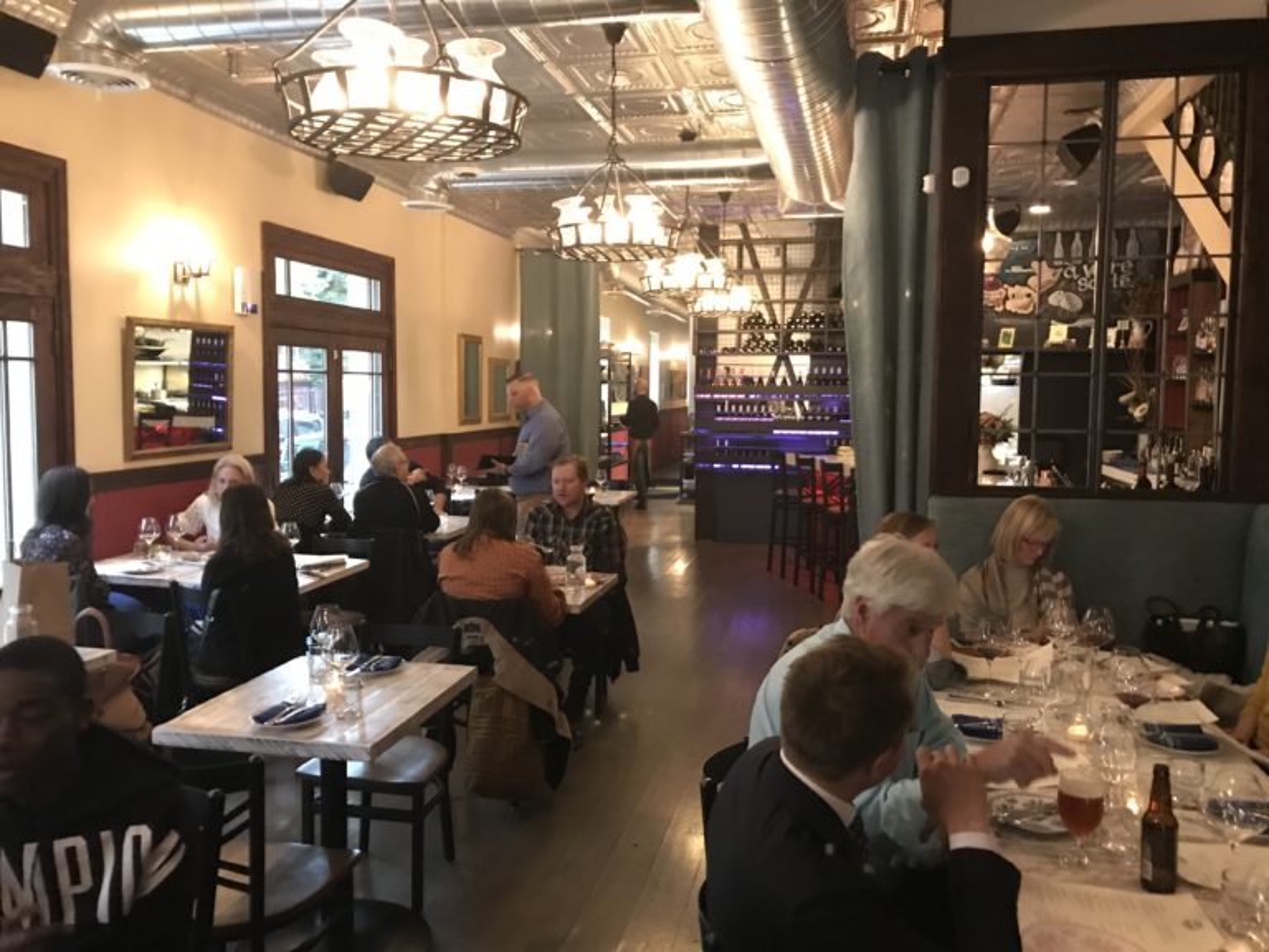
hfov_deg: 63.4
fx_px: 1026
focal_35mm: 28
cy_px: 476
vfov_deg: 49.7
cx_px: 634
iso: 100
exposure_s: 1/5
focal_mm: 3.99
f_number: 1.8
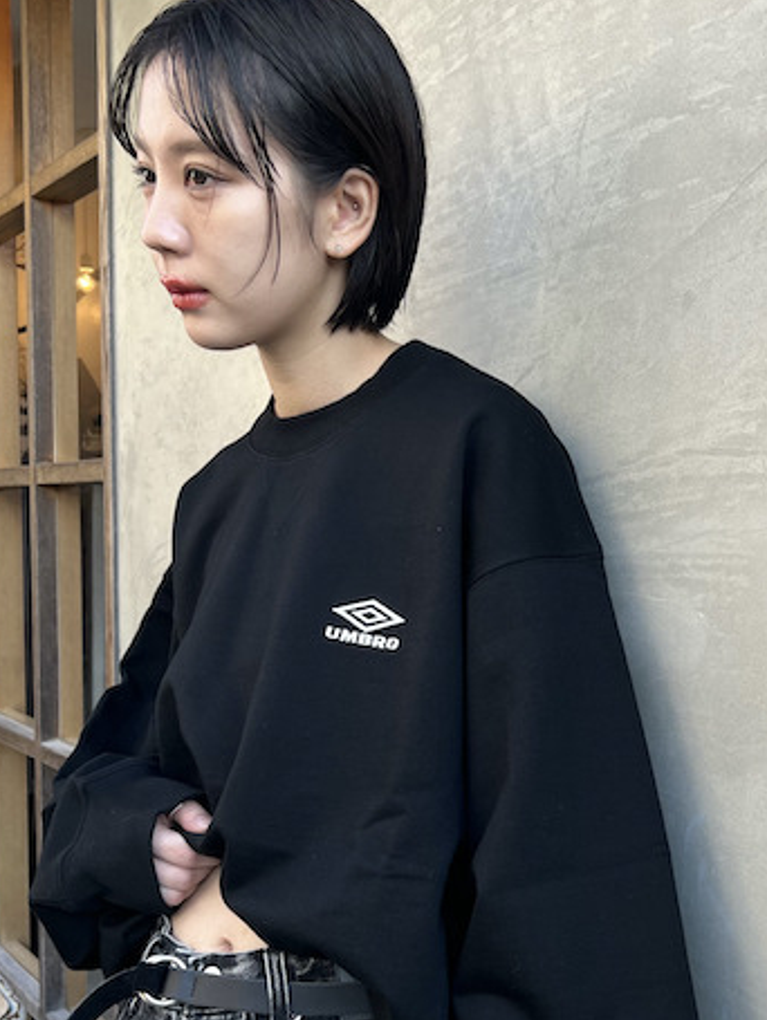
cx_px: 505
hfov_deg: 35.7
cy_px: 679
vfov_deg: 46.0
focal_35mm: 40
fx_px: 1180
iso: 40
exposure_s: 1/279
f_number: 1.5
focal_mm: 5.7
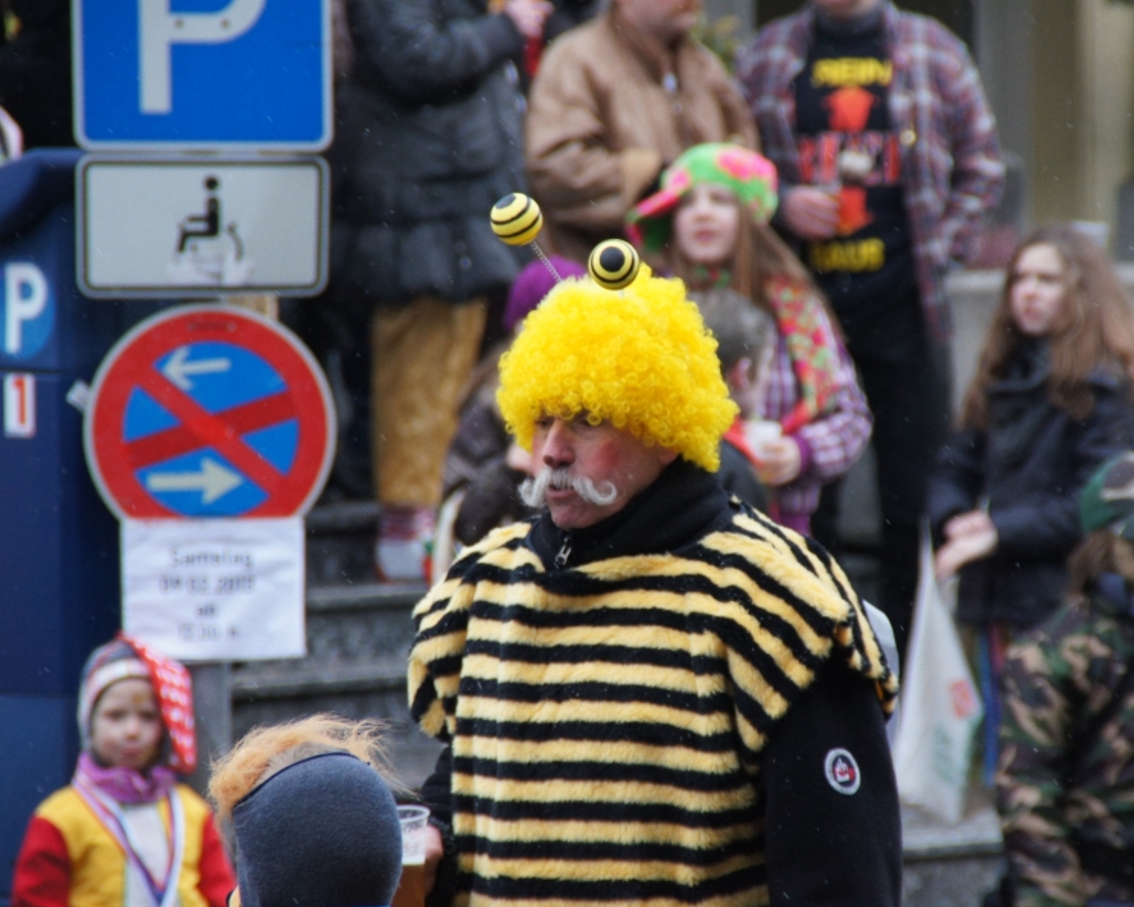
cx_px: 679
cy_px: 454
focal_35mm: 340
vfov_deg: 4.6
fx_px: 11411
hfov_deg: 5.7
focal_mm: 200
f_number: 6.3
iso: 1250
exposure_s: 1/320
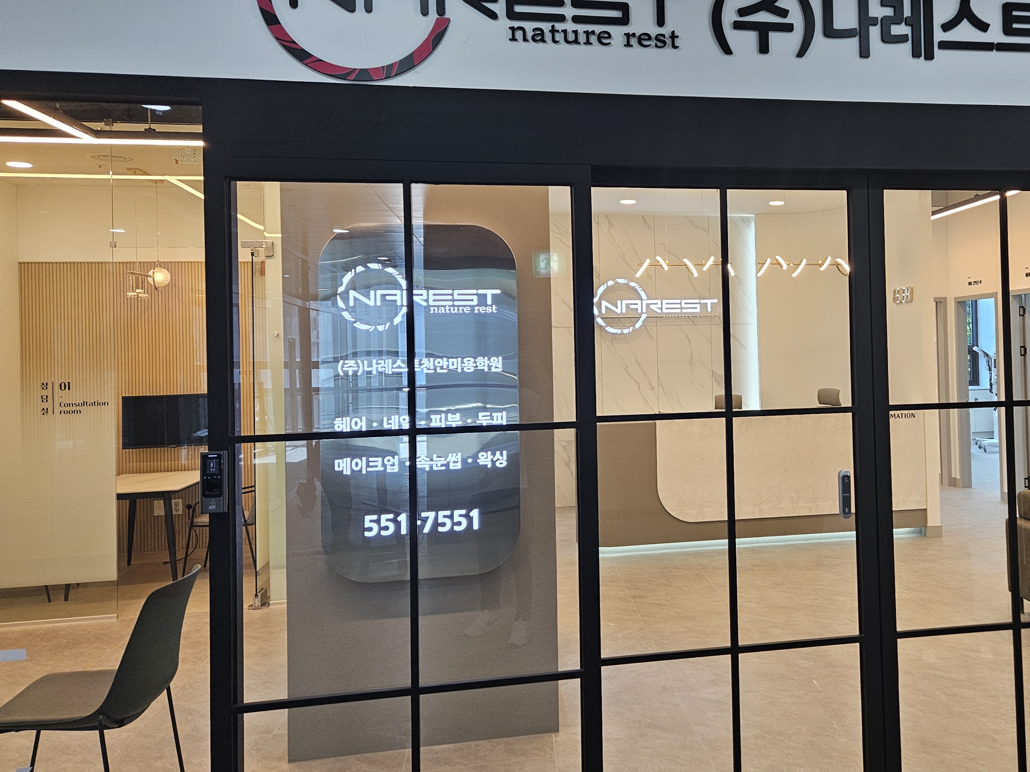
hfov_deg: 53.8
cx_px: 716
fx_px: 982
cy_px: 326
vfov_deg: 42.8
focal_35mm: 33
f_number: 1.8
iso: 100
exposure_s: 1/120
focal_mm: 5.4
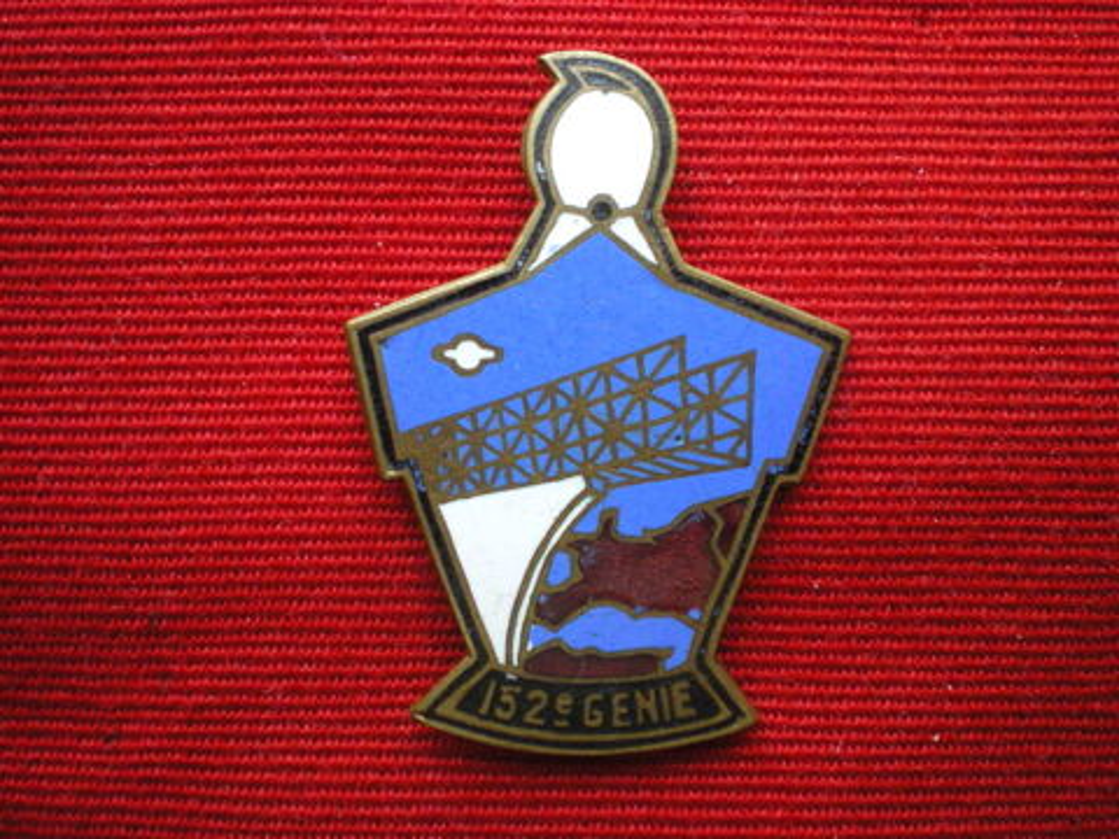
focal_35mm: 38
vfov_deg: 37.7
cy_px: 420
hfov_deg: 49.0
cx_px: 560
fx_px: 1228
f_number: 3.1
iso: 400
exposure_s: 1/40
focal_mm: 6.3
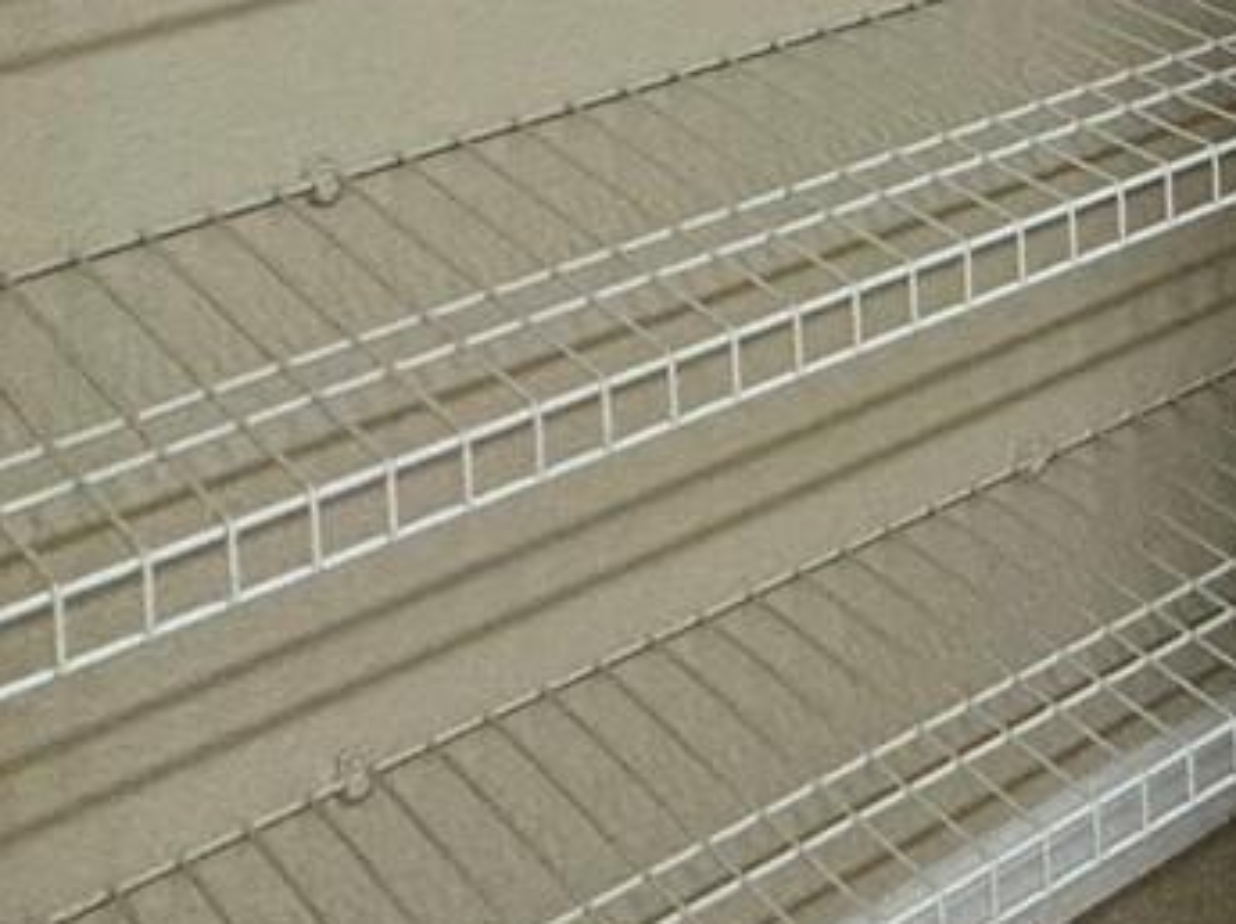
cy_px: -831
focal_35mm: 65
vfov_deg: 17.4
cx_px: 2691
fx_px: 2318
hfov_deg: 17.1
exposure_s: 1/120
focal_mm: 2.22
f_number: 2.2
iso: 125
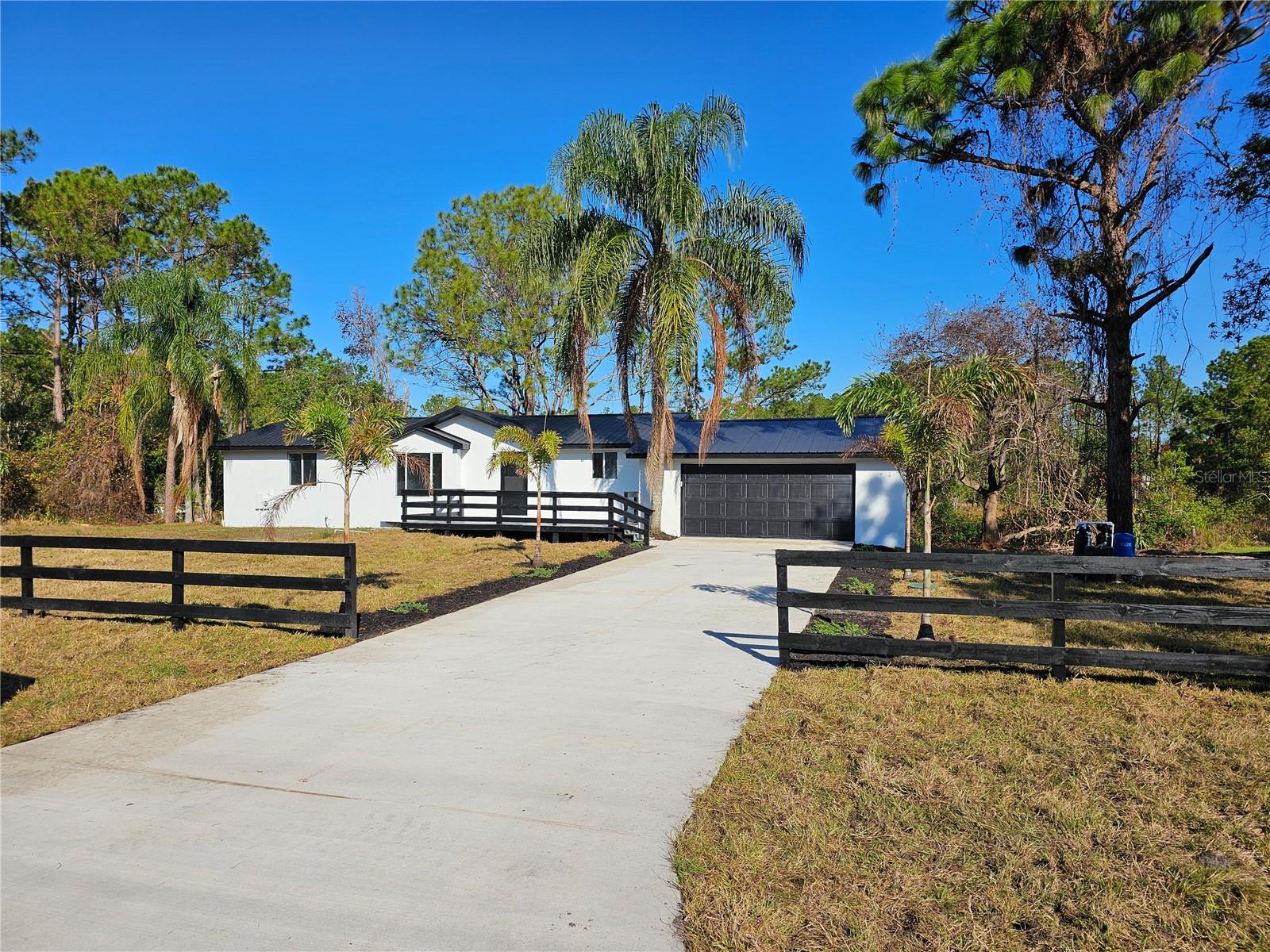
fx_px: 844
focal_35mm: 23
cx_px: 635
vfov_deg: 58.9
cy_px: 476
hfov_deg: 73.9
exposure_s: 1/1559
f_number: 1.7
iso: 12
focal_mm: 6.3
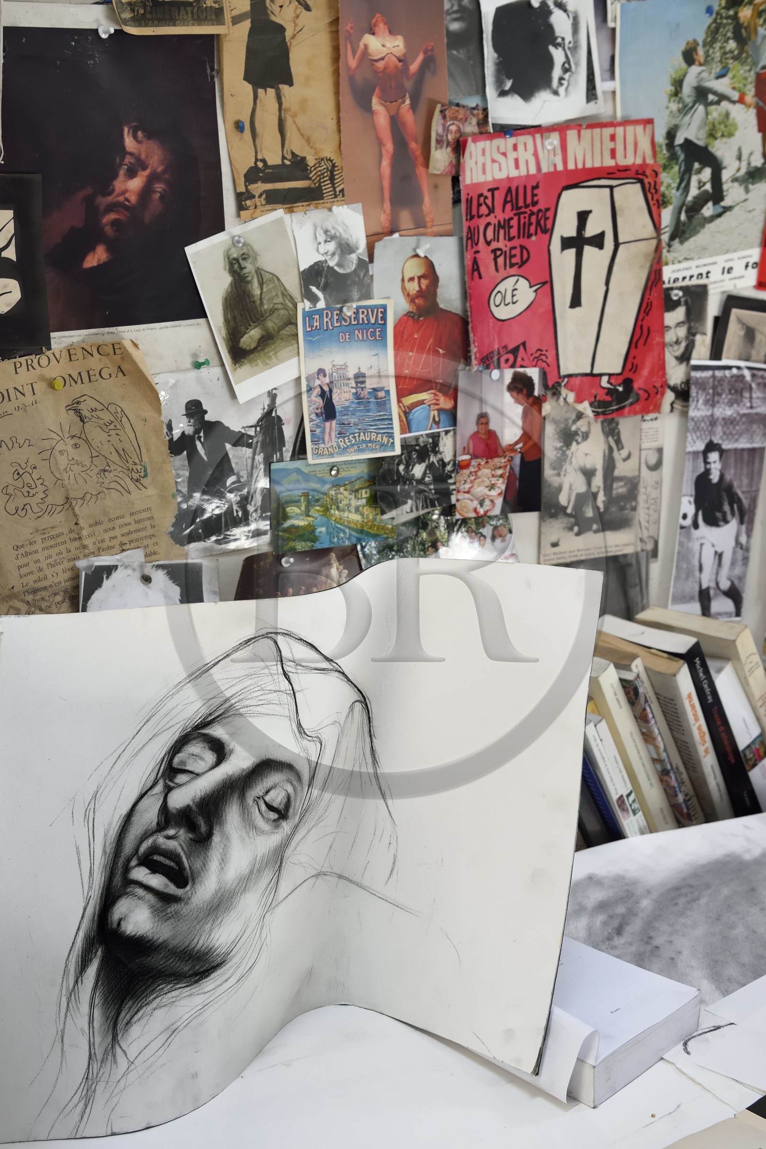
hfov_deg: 30.5
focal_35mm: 44
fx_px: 1404
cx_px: 383
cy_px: 574
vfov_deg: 44.5
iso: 800
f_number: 8
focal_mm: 44
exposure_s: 1/80
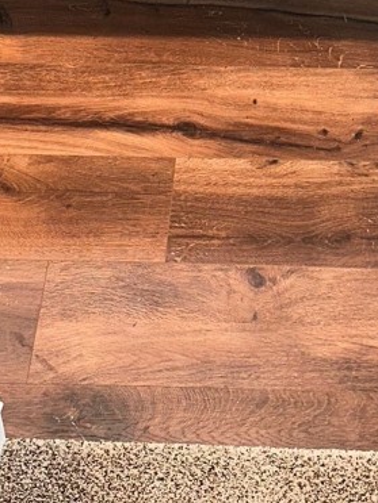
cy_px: -116
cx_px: 259
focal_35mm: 99
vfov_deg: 18.7
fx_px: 1441
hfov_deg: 14.9
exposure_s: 1/30
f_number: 1.78
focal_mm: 6.86
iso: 64
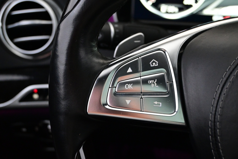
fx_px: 288
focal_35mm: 44
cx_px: 119
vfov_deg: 30.8
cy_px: 80
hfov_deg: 45.0
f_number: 4.8
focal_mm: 29
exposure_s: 1/50
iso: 4500
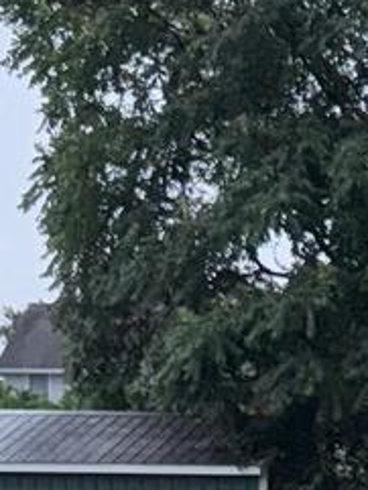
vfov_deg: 12.0
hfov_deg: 8.7
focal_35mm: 153
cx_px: 927
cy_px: 852
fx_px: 2167
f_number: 1.78
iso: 50
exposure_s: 1/4049
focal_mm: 6.76
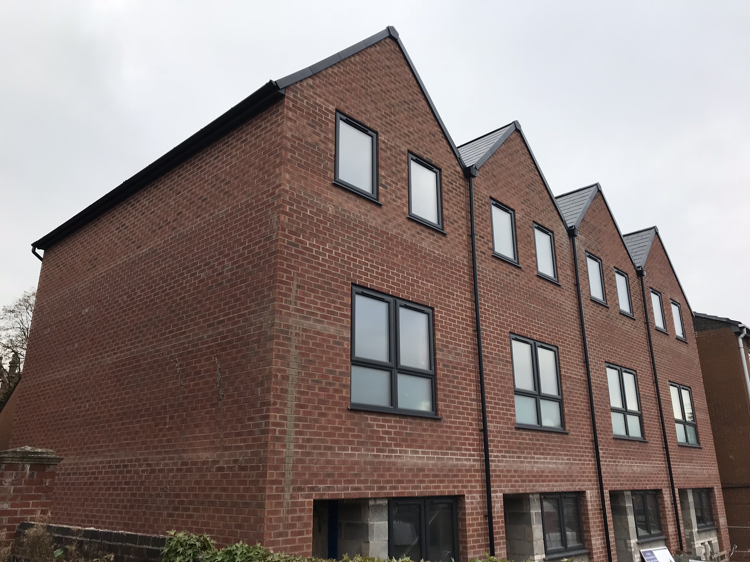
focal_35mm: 28
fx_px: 607
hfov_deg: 63.4
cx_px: 375
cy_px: 281
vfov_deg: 49.7
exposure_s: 1/317
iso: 20
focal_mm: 3.99
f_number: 1.8
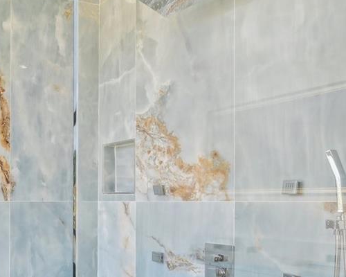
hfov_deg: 37.8
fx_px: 430
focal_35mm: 42
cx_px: -19
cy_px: 206
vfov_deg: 34.9
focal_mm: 14
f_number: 8
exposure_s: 1/20
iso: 100
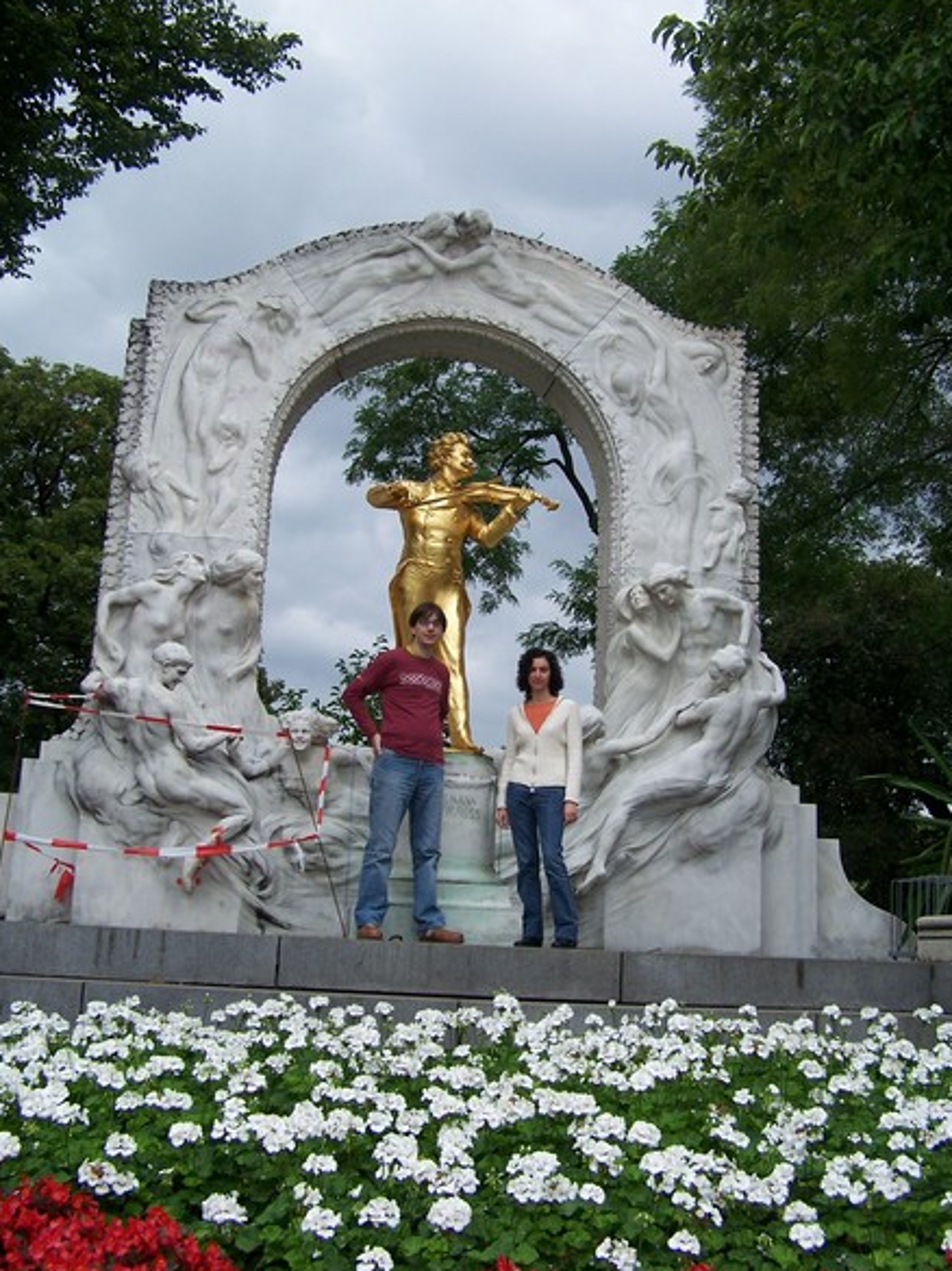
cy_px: 626
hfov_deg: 36.8
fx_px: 1432
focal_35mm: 39
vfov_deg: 47.9
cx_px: 483
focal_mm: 6.3
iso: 80
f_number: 2.8
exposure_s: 1/400
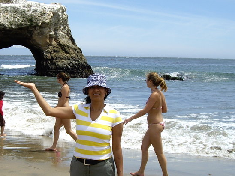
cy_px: 92
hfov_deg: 27.0
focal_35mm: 71
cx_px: 58
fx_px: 482
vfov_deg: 20.7
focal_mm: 6.2
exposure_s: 1/500
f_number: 4.3
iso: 50
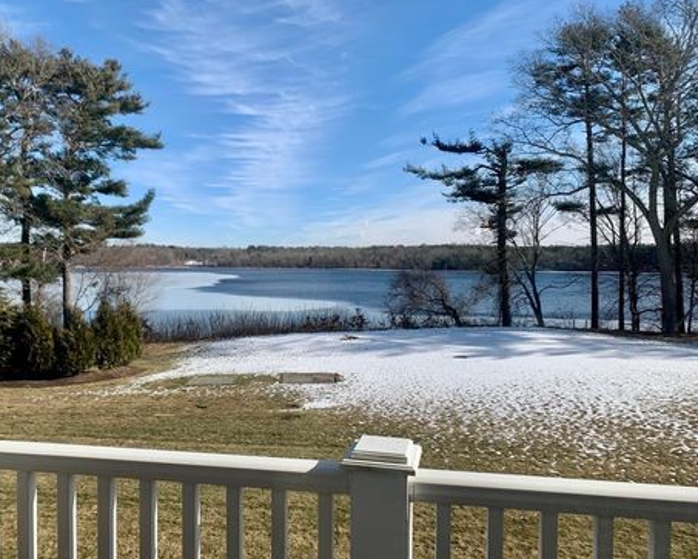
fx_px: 579
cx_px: 334
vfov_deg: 51.6
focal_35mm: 28
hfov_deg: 62.2
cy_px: 280
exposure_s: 1/2033
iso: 25
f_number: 1.8
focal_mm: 4.25
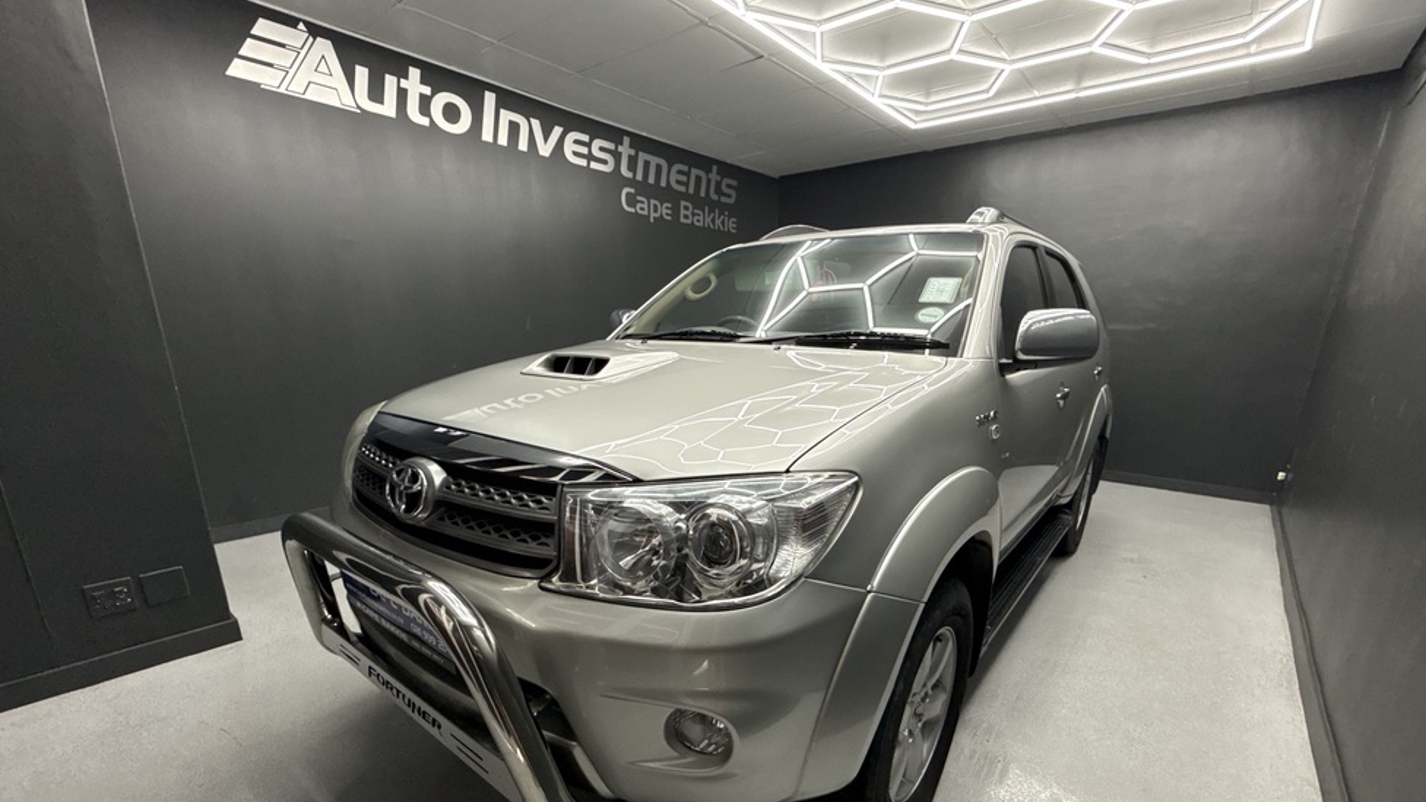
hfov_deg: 99.4
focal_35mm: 16
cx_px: 710
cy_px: 507
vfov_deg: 66.0
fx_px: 605
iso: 125
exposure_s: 1/100
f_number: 2.2
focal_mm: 2.22
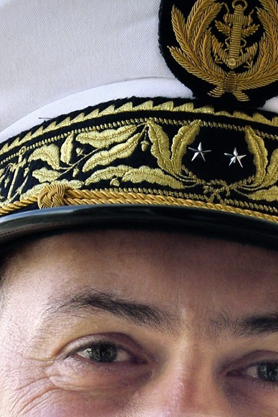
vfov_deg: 8.6
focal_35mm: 231
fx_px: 2676
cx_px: 161
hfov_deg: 5.9
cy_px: 747
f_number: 6.3
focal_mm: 56
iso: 400
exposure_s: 1/500
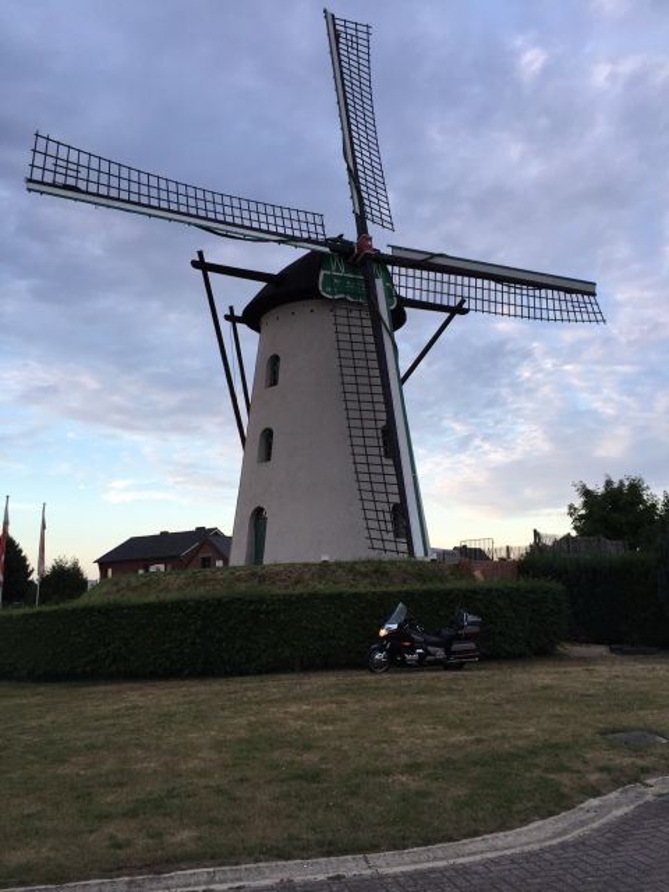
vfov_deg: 61.7
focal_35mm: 29
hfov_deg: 48.2
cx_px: 334
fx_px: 747
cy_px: 446
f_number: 2.2
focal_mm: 4.15
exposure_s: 1/120
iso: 32
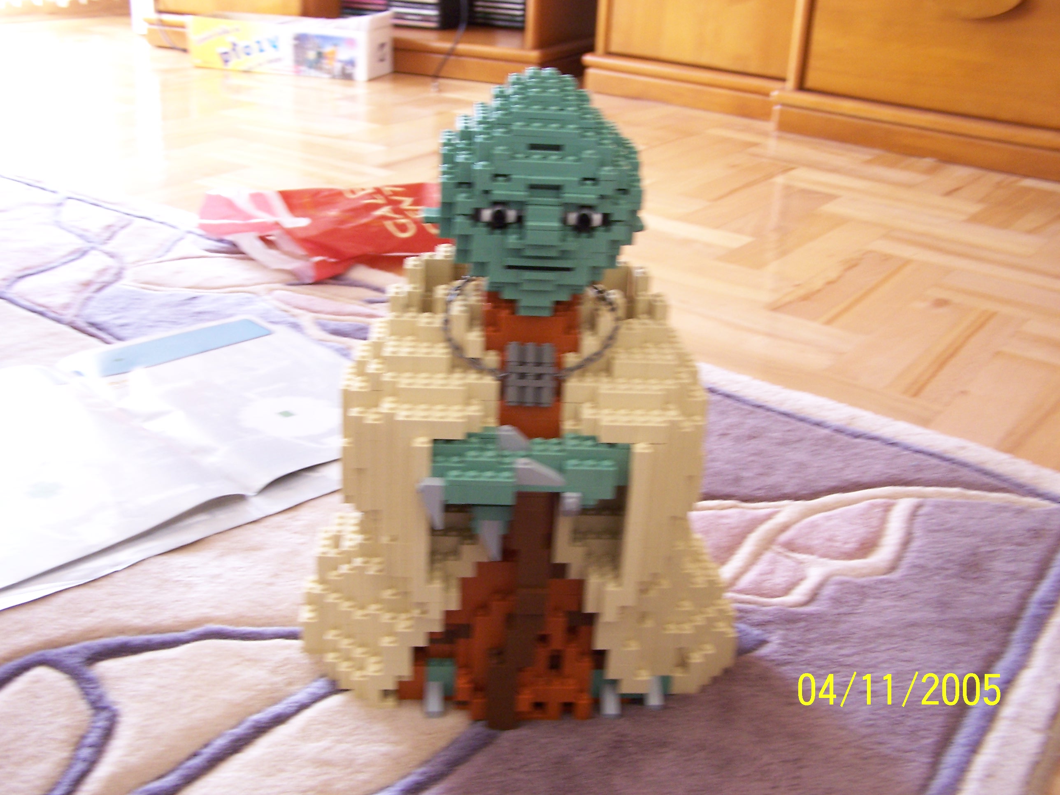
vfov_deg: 37.7
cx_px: 530
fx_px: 1164
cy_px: 398
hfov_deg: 49.0
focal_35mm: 38
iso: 140
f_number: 2.8
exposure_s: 1/13
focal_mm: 6.3
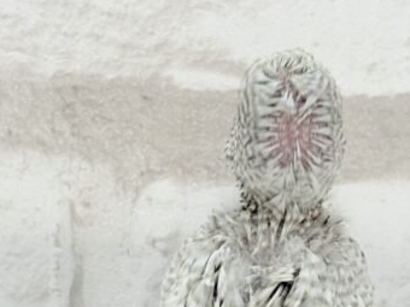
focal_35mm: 98
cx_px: 226
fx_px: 1161
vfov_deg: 15.0
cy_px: 246
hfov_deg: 20.0
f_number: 1.6
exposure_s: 1/50
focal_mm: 5.96
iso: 40
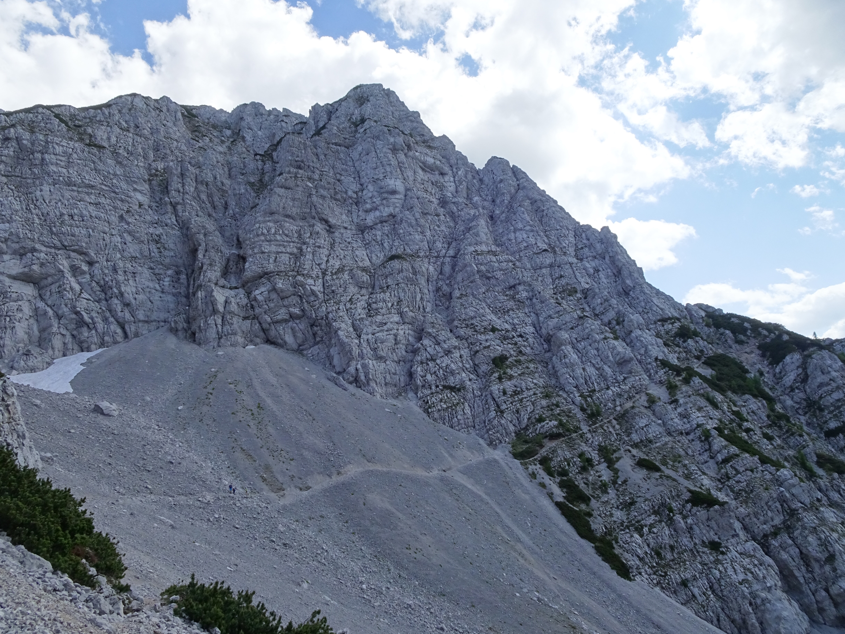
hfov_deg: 71.6
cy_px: 317
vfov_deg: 56.8
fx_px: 586
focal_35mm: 24
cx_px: 422
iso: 80
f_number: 3.5
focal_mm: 4.1
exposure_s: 1/400
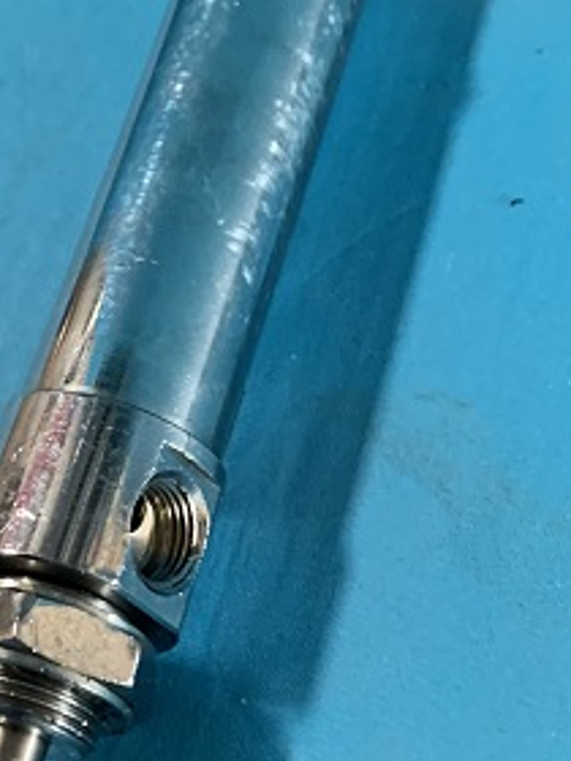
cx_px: 211
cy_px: 311
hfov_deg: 19.6
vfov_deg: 25.9
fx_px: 1650
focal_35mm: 75
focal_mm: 4.25
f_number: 1.8
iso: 250
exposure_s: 1/60
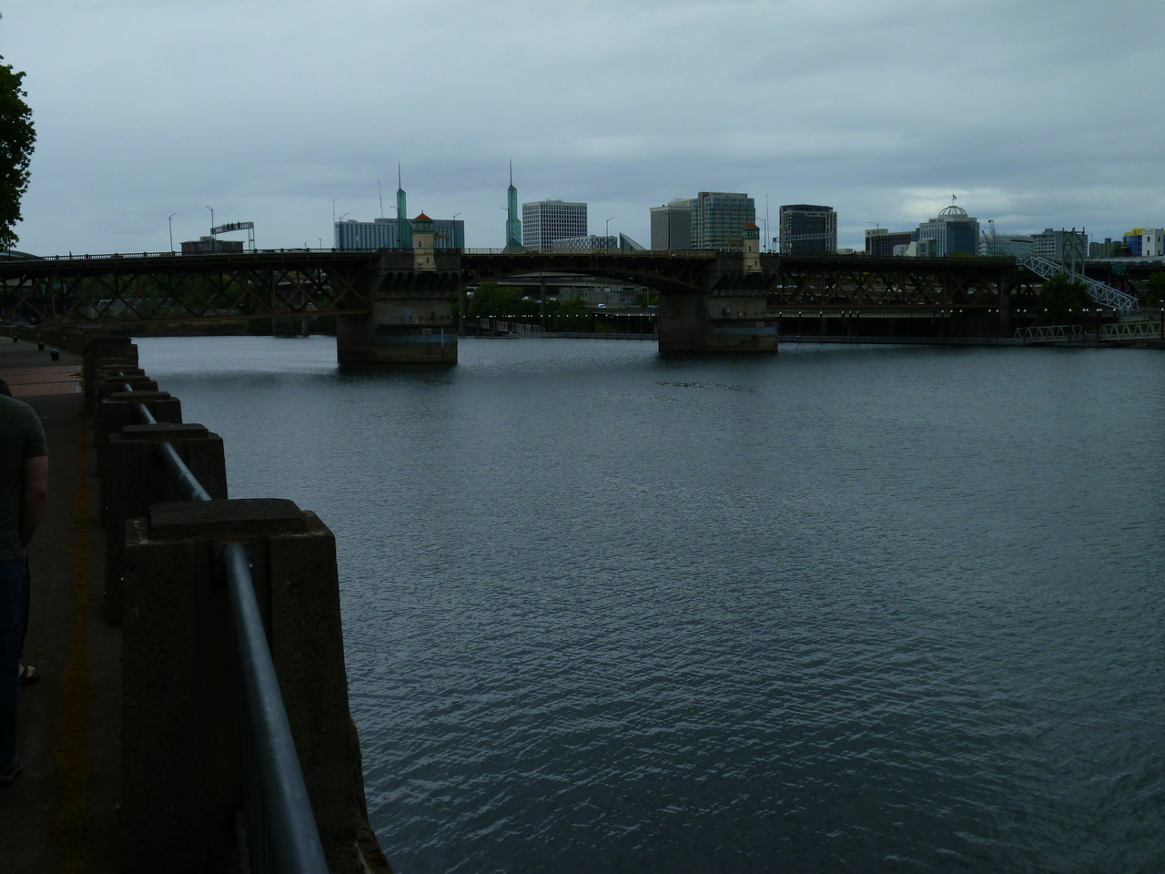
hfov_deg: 44.8
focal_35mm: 42
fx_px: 1414
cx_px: 582
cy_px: 437
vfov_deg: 34.3
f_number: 4.1
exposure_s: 1/640
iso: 80
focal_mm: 7.6
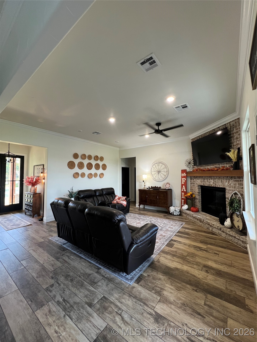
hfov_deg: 89.9
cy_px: 171
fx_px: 129
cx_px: 128
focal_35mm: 13
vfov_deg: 106.2
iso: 160
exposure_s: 1/60
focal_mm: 1.57
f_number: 1.8
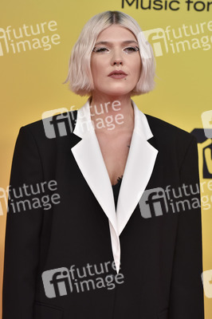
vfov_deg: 12.1
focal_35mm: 170
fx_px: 1504
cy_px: 160
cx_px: 106
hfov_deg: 8.1
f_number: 5.6
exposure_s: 1/200
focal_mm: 170
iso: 2000
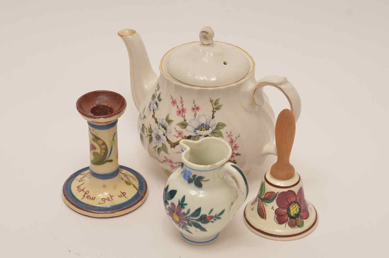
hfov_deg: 19.0
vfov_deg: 12.6
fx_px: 1165
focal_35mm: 108
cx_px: 194
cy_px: 129
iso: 800
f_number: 7.1
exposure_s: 1/160
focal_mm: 72
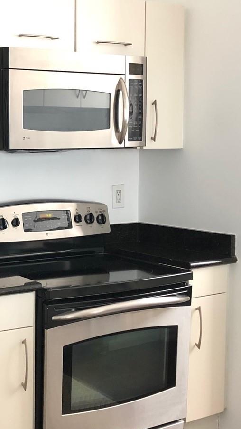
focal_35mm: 54
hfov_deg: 21.3
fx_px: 614
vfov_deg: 38.5
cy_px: 215
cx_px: -8
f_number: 1.8
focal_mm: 4
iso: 80
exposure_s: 1/15
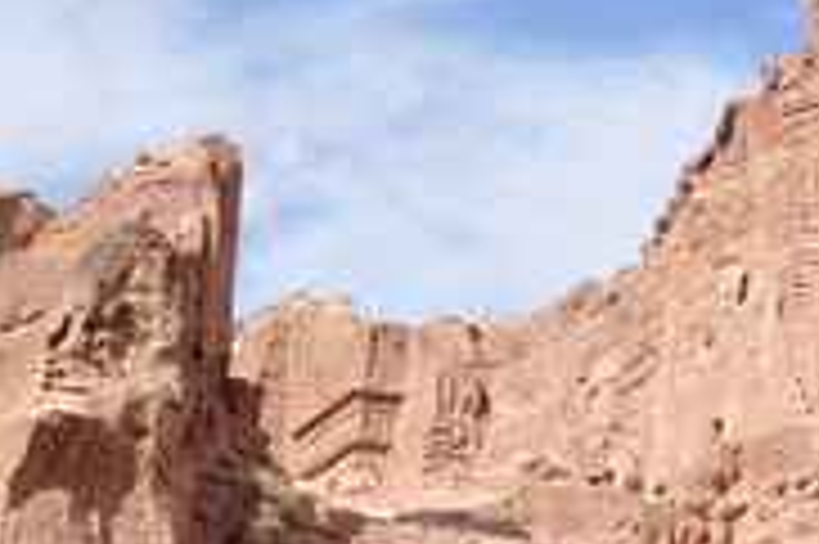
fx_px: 3296
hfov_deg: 13.9
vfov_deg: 9.4
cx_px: 909
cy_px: 207
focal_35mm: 145
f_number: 10
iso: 200
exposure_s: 1/400
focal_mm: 40
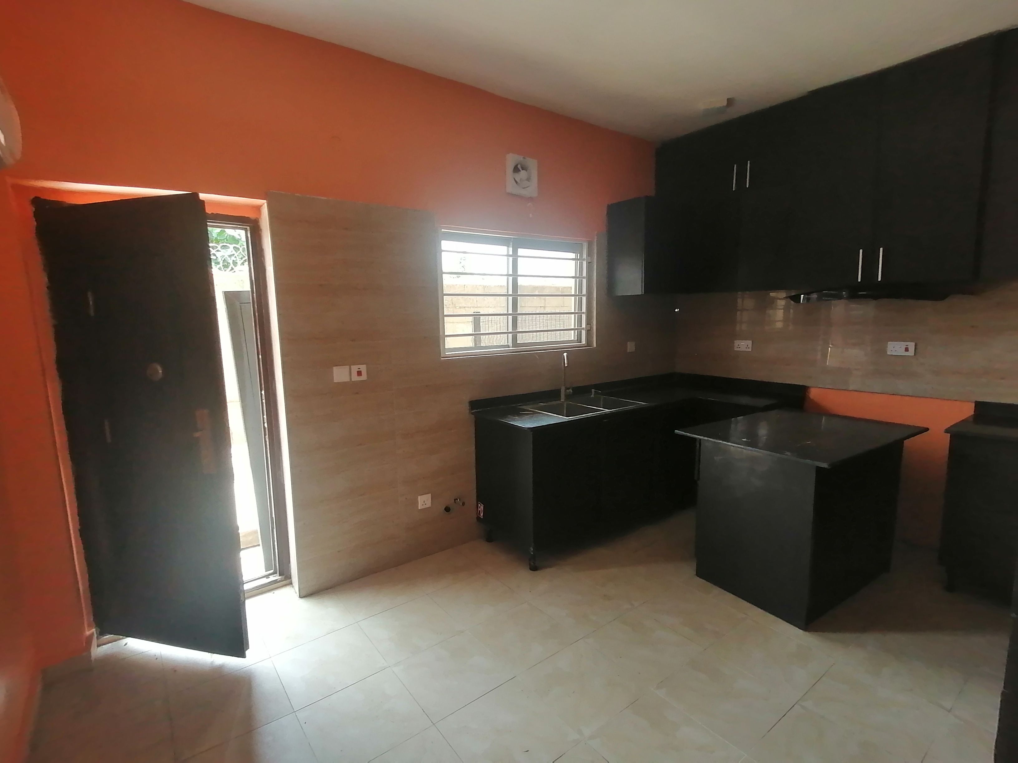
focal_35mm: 17
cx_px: 509
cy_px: 382
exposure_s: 1/60
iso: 80
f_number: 2.4
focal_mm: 1.78
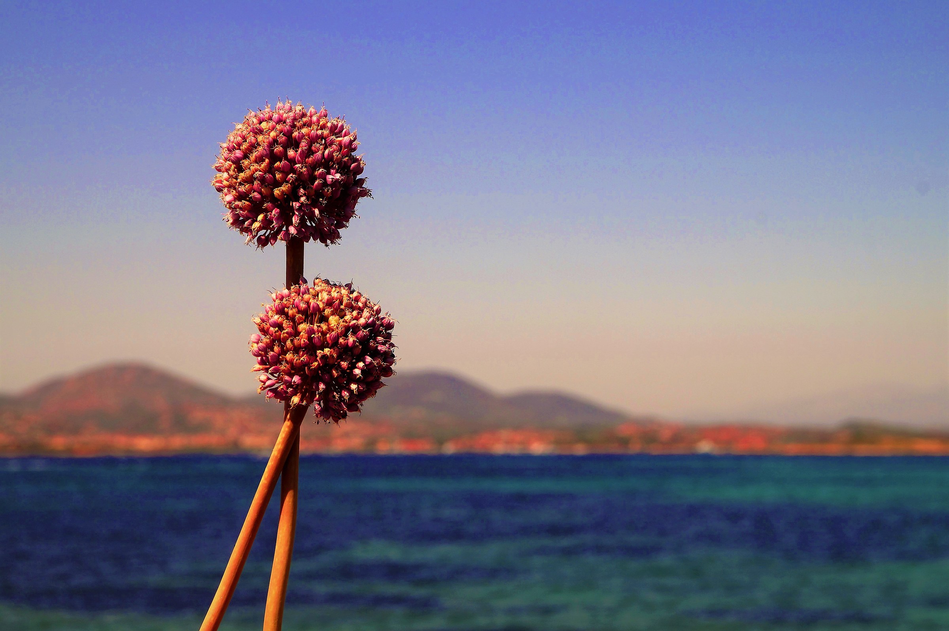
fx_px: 2173
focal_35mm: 82
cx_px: 474
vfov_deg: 16.5
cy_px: 316
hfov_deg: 24.6
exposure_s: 1/200
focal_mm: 55
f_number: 11
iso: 100
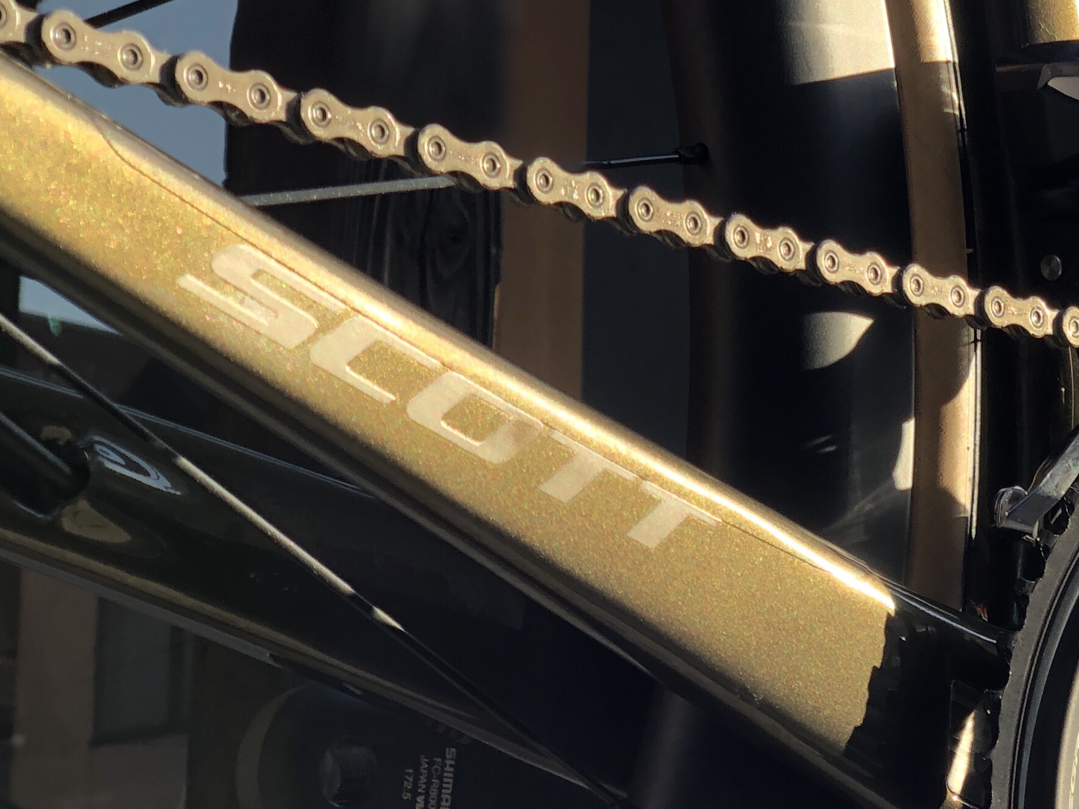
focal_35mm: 119
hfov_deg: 16.1
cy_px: 258
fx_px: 3709
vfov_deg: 12.4
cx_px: 1140
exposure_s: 1/163
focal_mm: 6
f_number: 2.4
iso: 16
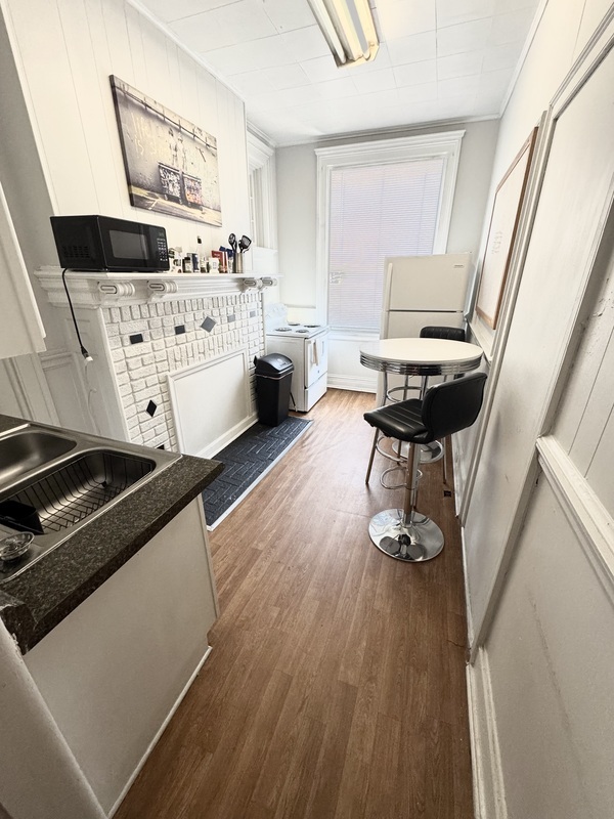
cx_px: 307
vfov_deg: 102.1
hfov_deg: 85.7
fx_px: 331
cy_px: 410
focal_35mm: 14
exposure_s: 1/60
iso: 250
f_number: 2.2
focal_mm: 2.22
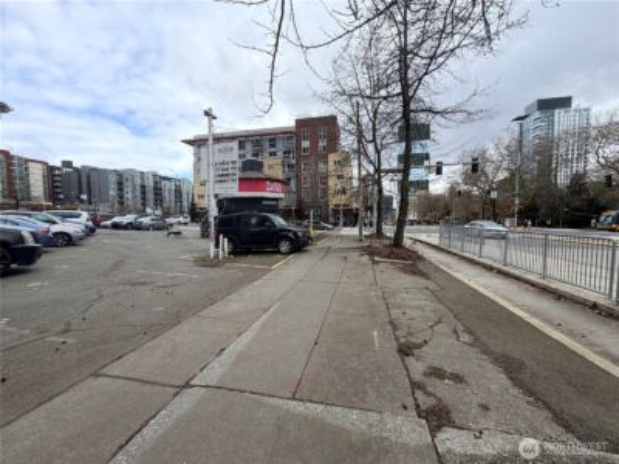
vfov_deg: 85.7
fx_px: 250
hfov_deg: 102.1
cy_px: 232
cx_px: 310
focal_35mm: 14
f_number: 2.2
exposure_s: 1/574
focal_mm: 2.22
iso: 40
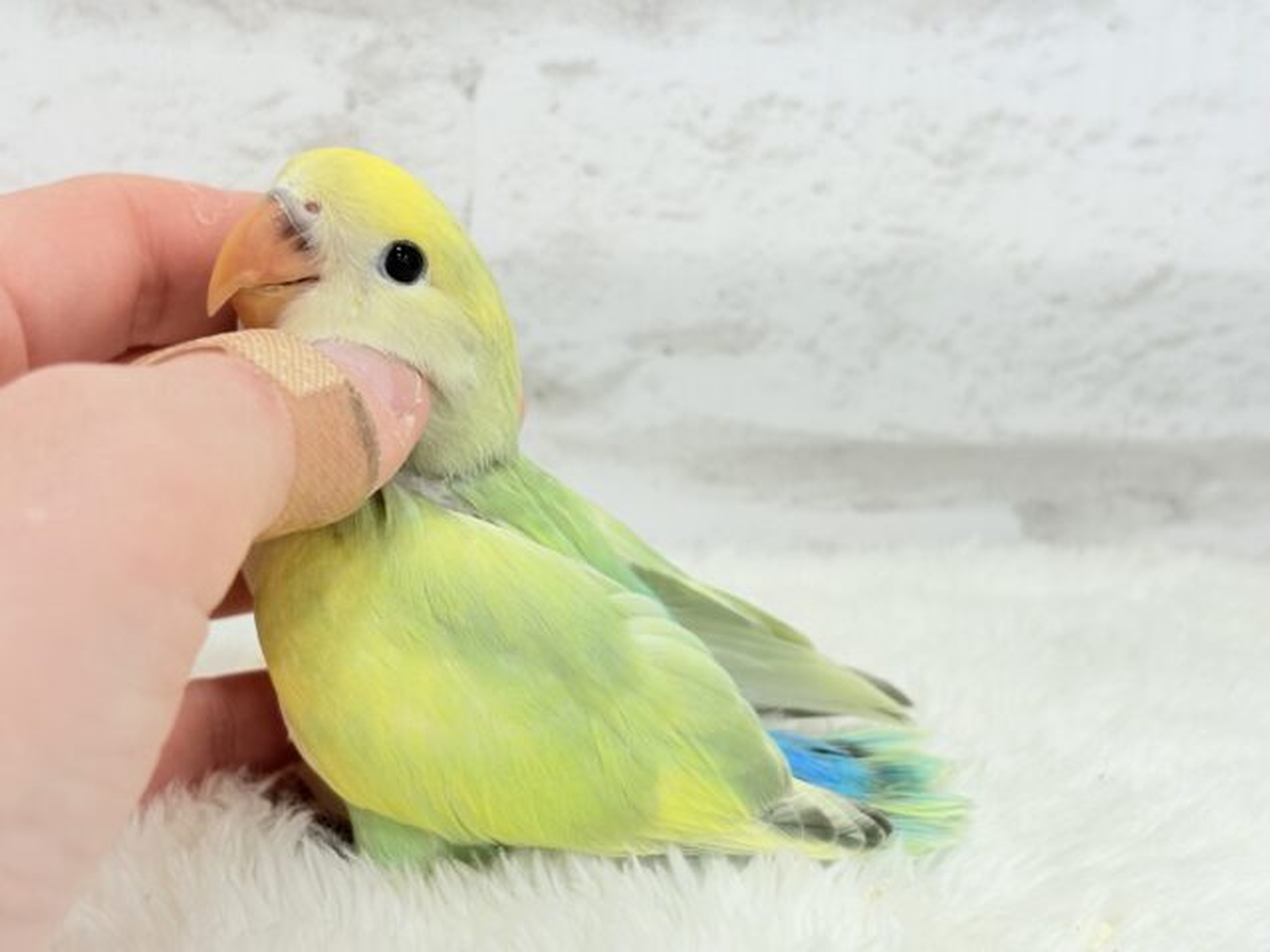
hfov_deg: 36.8
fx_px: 1908
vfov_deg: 28.0
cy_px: 476
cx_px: 635
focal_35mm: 52
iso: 40
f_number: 1.6
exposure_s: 1/50
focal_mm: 5.96
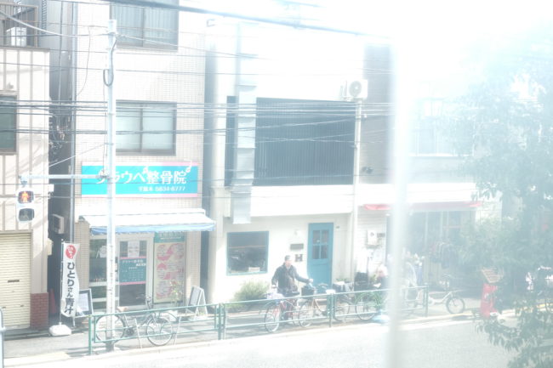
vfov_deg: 25.5
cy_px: 184
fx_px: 814
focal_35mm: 53
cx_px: 276
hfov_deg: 37.5
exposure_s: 1/180
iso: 100
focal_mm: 35
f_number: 2.8
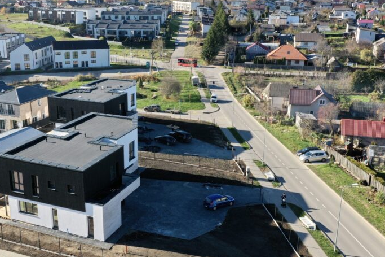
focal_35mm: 42
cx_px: 155
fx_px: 449
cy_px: 132
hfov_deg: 46.2
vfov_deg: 31.9
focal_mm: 10.26
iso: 100
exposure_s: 1/200
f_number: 7.1
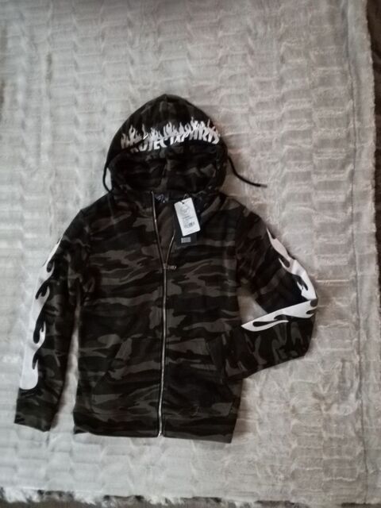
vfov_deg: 65.3
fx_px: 396
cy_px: 254
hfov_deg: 51.4
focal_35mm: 27
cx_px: 190
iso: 1000
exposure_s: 1/14.3
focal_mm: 3.79
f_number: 2
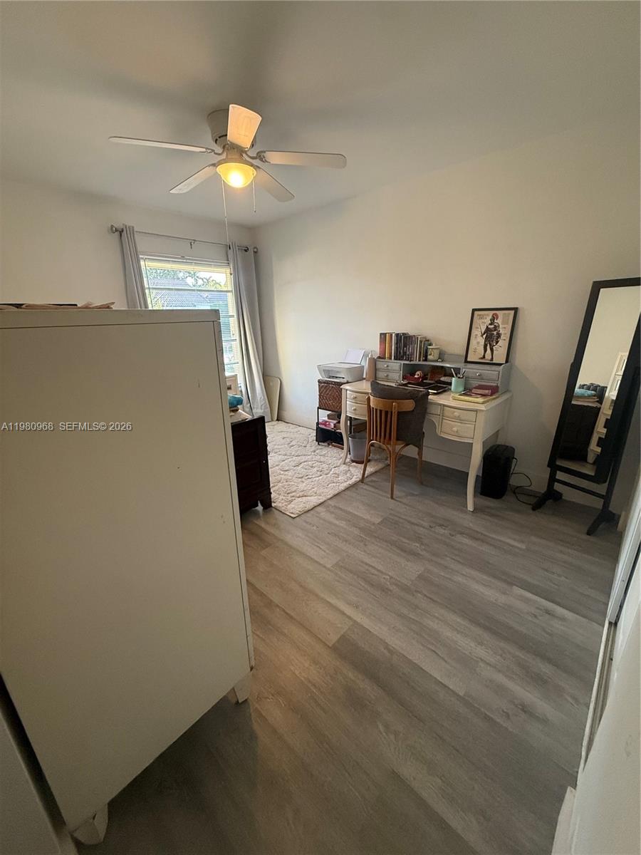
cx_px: 320
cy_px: 428
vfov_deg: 102.1
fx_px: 346
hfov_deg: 85.7
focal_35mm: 14
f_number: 2.2
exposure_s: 1/120
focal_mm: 2.22
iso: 400
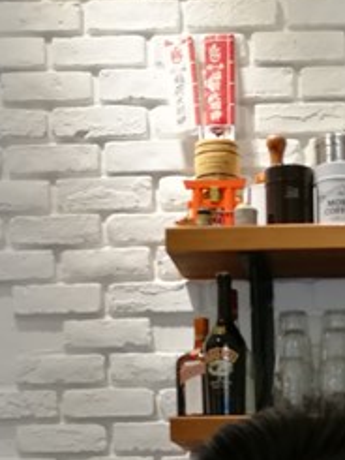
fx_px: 1168
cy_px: 620
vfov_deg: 20.1
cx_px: 322
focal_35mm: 88
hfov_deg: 16.5
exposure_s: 1/30
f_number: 2.2
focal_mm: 4.5
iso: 200
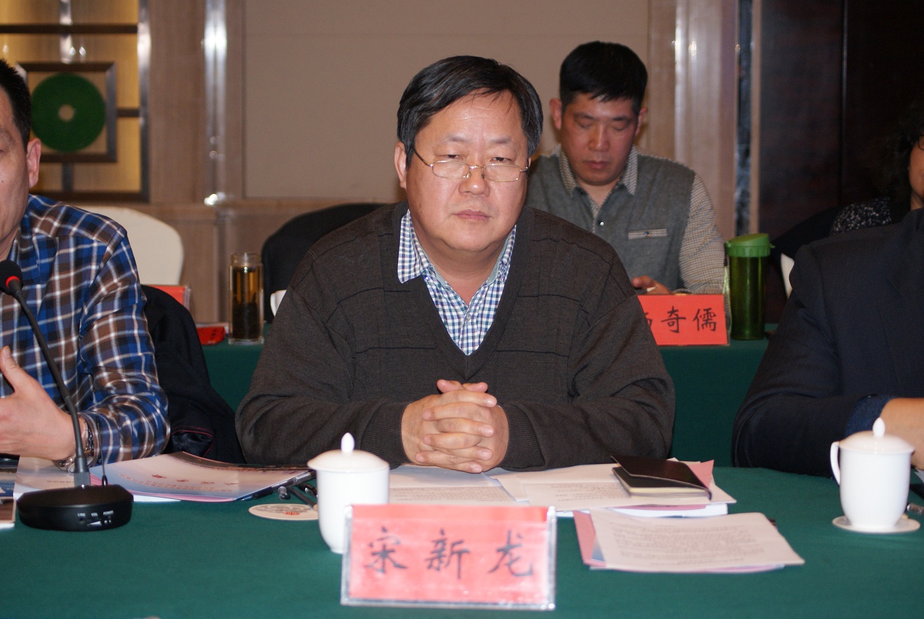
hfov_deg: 24.3
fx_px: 2146
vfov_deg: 16.4
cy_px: 306
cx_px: 465
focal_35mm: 84
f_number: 4
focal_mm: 55
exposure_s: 1/80
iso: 400
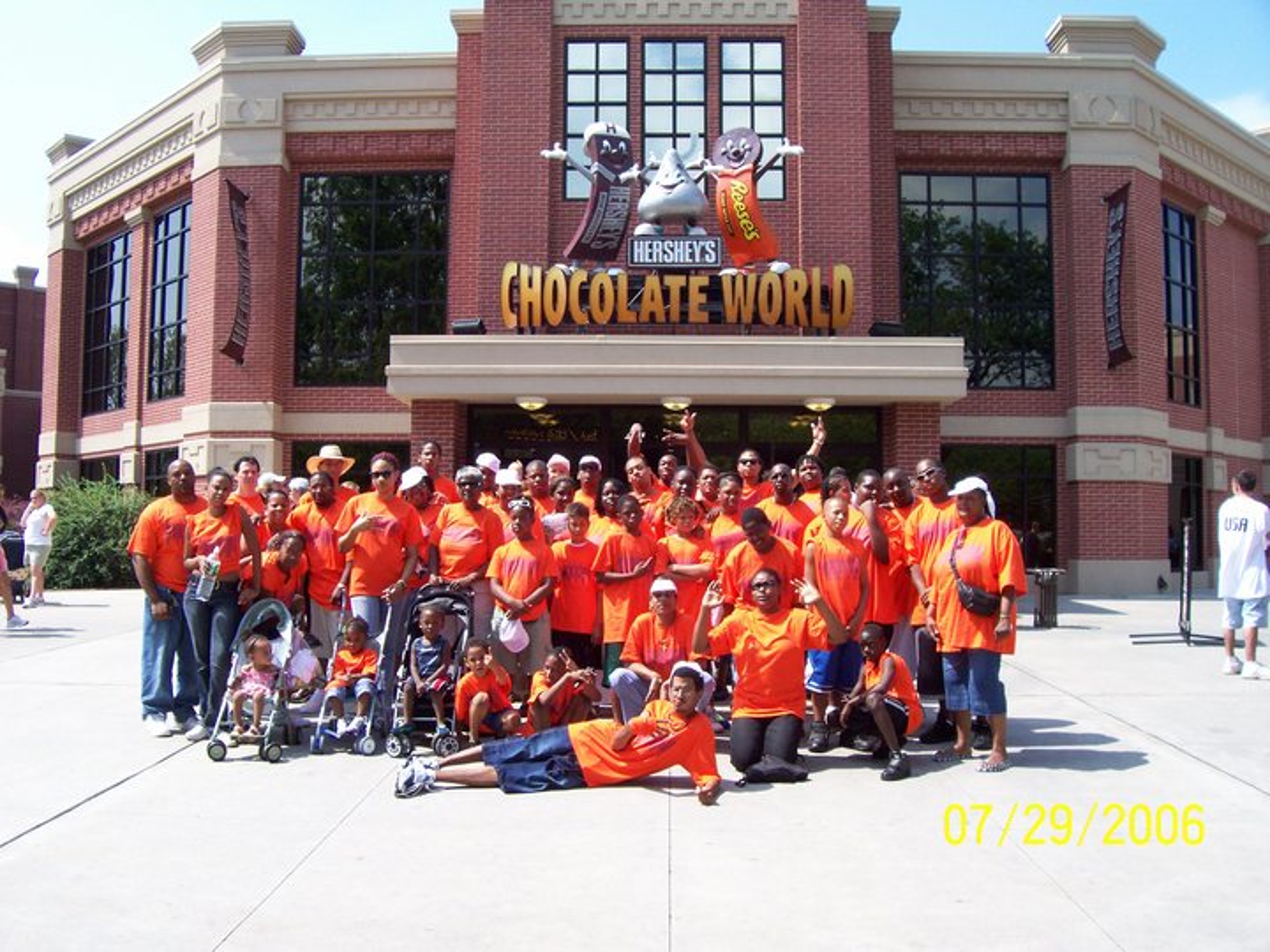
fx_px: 1247
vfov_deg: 41.8
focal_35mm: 34
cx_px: 635
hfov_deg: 54.0
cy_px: 476
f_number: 5.1
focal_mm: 5.6
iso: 80
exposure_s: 1/237
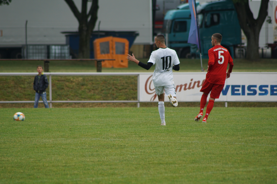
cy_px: 92
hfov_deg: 4.9
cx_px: 138
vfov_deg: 3.3
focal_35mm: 420
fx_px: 3231
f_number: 5.6
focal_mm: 280
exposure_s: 1/500
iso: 250
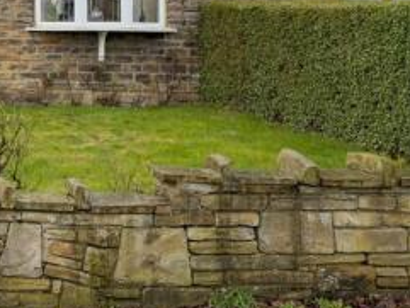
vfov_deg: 24.1
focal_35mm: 58
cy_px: -4
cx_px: -83
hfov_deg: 28.8
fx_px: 687
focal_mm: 6.76
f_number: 1.8
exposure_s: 1/1100
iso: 64
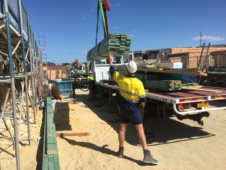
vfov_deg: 45.4
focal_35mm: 31
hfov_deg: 58.4
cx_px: 113
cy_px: 85
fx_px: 202
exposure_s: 1/1773
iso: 25
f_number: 2.4
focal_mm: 3.3
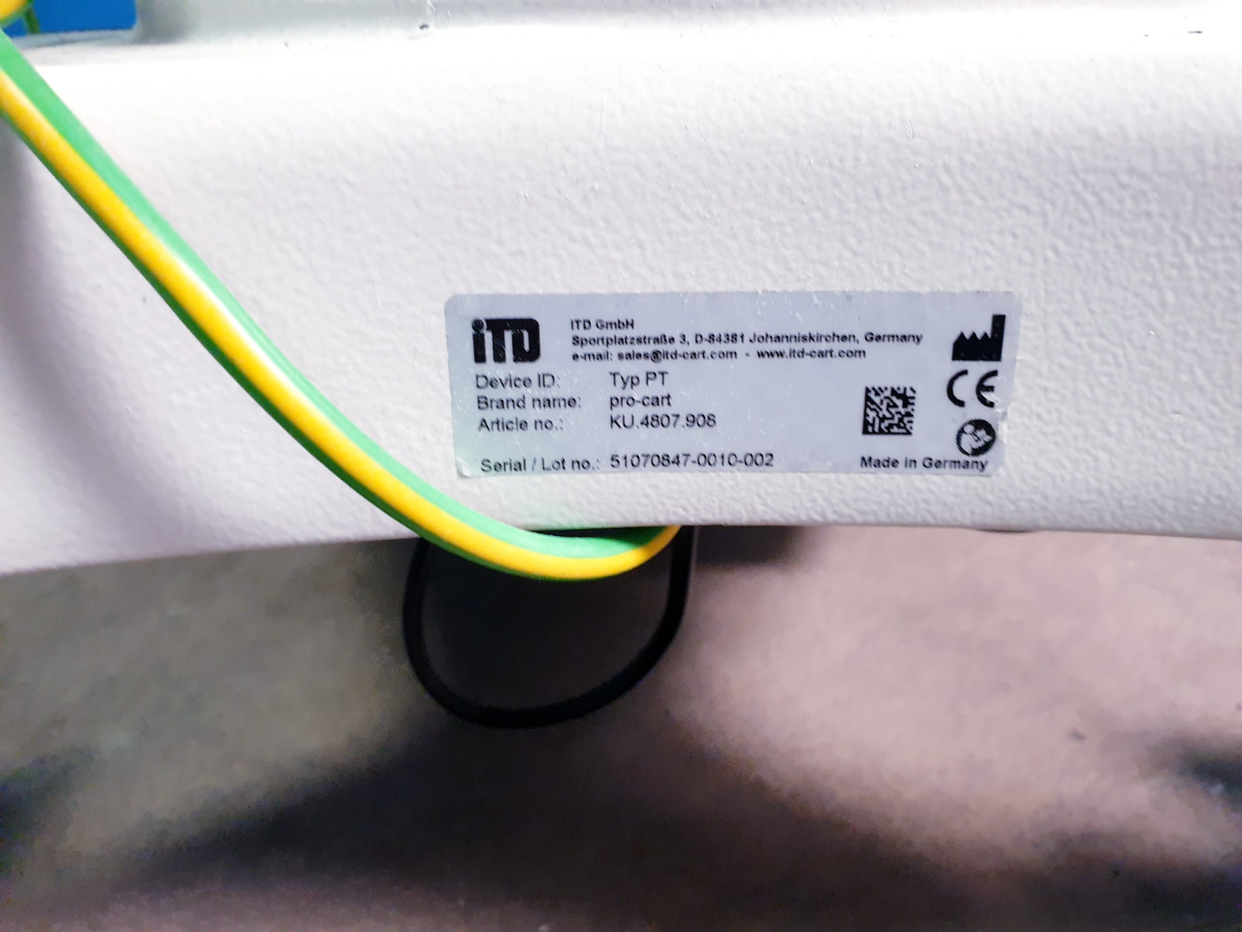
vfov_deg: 53.1
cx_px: 621
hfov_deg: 67.3
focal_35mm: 26
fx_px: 933
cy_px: 466
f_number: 2.4
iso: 320
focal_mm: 4.3
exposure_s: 1/33
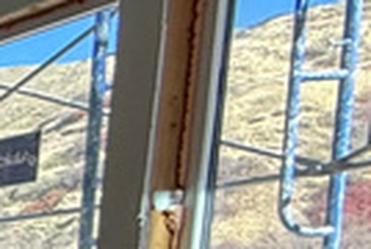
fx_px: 1146
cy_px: 501
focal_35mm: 111
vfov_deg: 11.2
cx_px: -939
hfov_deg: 9.5
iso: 64
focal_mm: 2.22
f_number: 2.2
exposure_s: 1/157
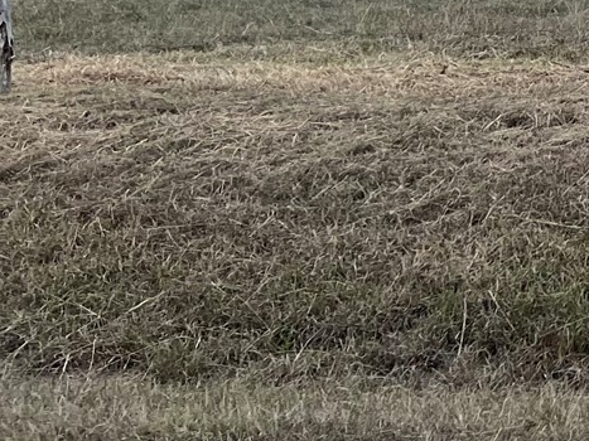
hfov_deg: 15.2
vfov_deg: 12.5
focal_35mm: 114
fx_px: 1939
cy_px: -150
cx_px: 1032
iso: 80
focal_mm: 5.7
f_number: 1.5
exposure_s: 1/121
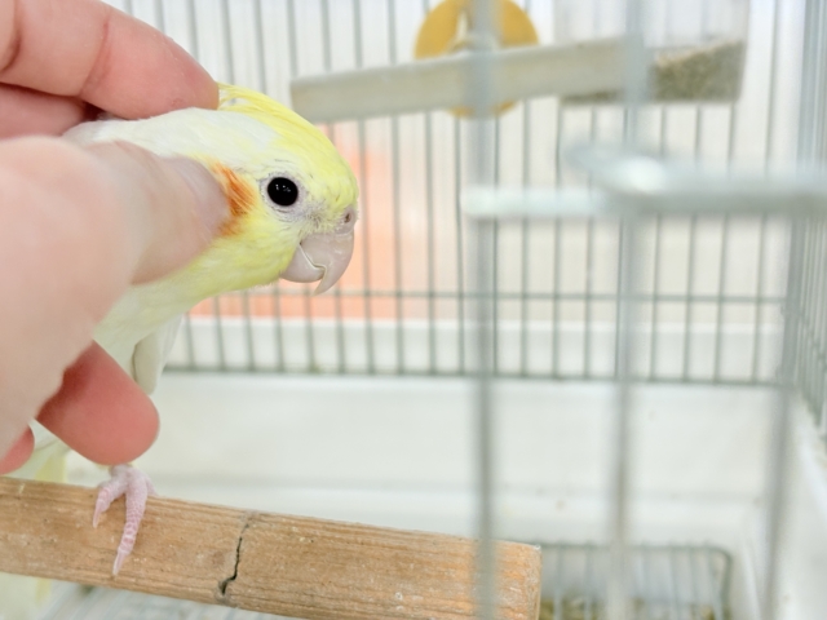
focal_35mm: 52
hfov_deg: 36.8
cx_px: 414
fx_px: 1242
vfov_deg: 28.0
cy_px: 310
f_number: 1.6
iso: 125
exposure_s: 1/50
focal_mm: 5.96
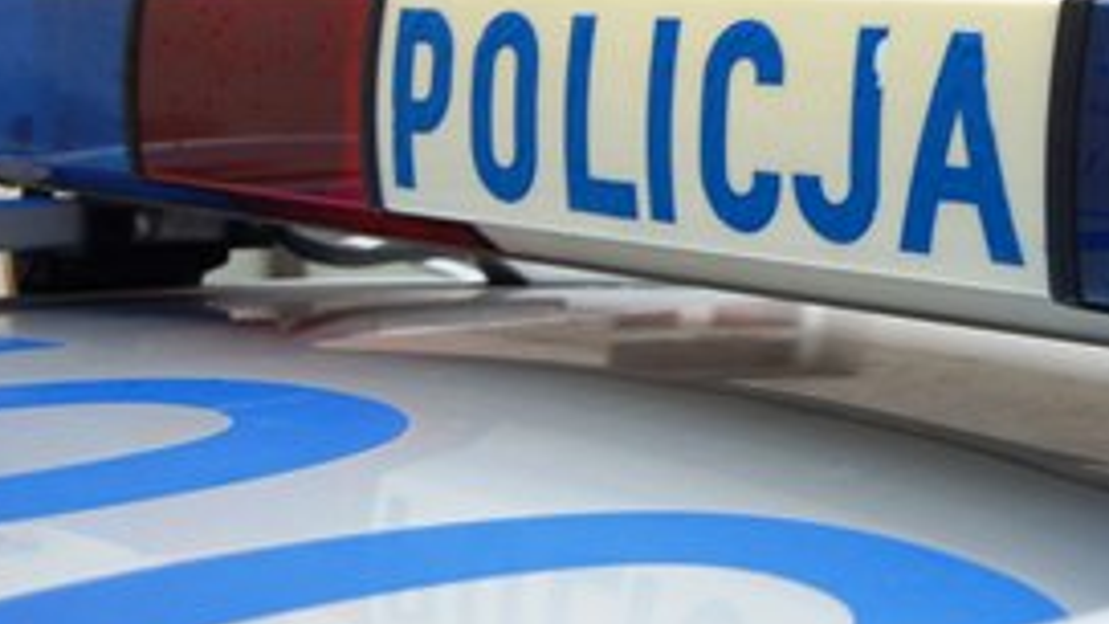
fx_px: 2588
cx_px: 881
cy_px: 98
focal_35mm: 88
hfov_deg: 23.8
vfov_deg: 13.7
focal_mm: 34
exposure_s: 1/80
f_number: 5
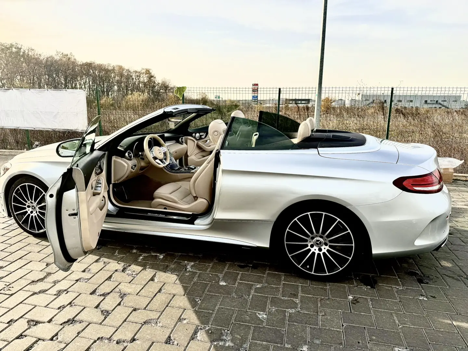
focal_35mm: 24
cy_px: 176
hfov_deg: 71.6
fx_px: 324
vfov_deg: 56.8
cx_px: 234
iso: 80
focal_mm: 6.76
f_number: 1.78
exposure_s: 1/2801
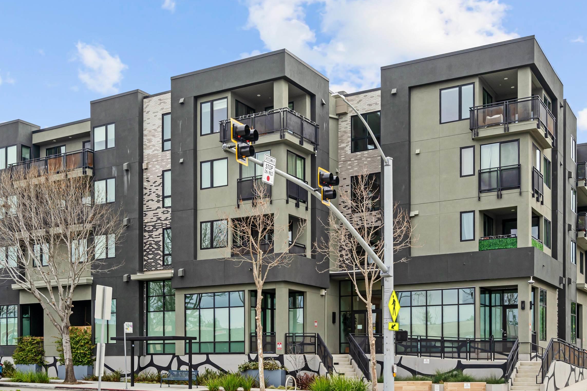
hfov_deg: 45.4
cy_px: 207
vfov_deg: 31.2
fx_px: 701
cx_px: 288
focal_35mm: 43
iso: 100
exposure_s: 1/200
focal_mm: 32
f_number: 9
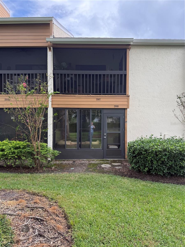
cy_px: 124
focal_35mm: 24
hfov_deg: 56.8
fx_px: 171
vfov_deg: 71.6
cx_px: 92
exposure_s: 1/589
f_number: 1.78
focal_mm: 6.76
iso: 80
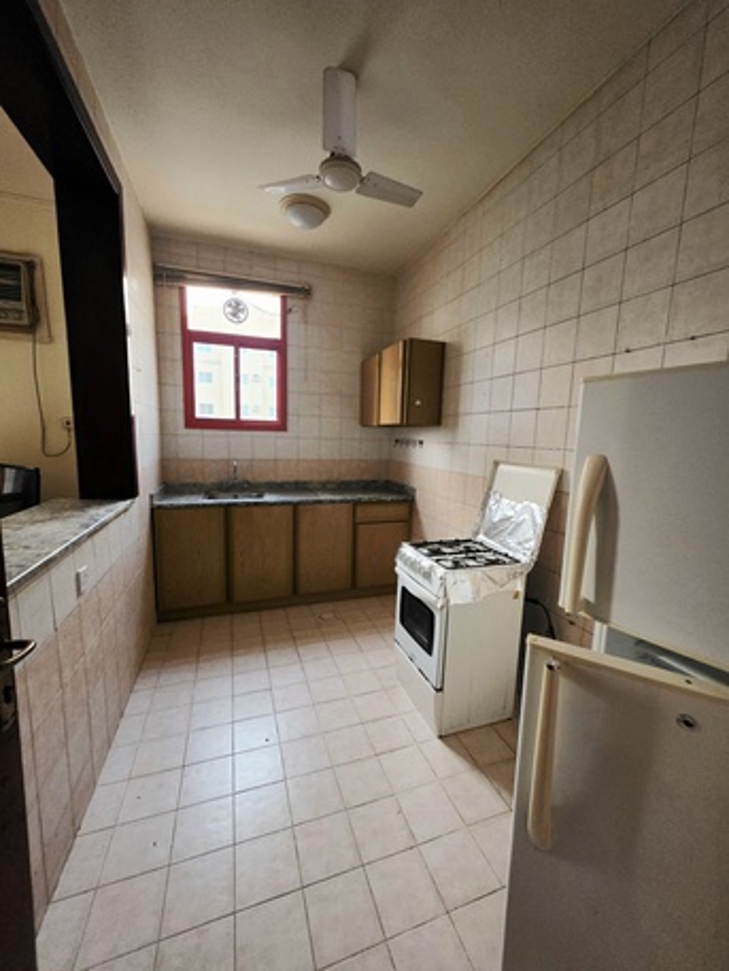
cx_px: 364
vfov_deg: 106.2
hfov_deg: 89.9
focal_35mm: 13
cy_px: 486
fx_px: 365
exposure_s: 1/50.3
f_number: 1.9
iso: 1000
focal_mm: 2.2
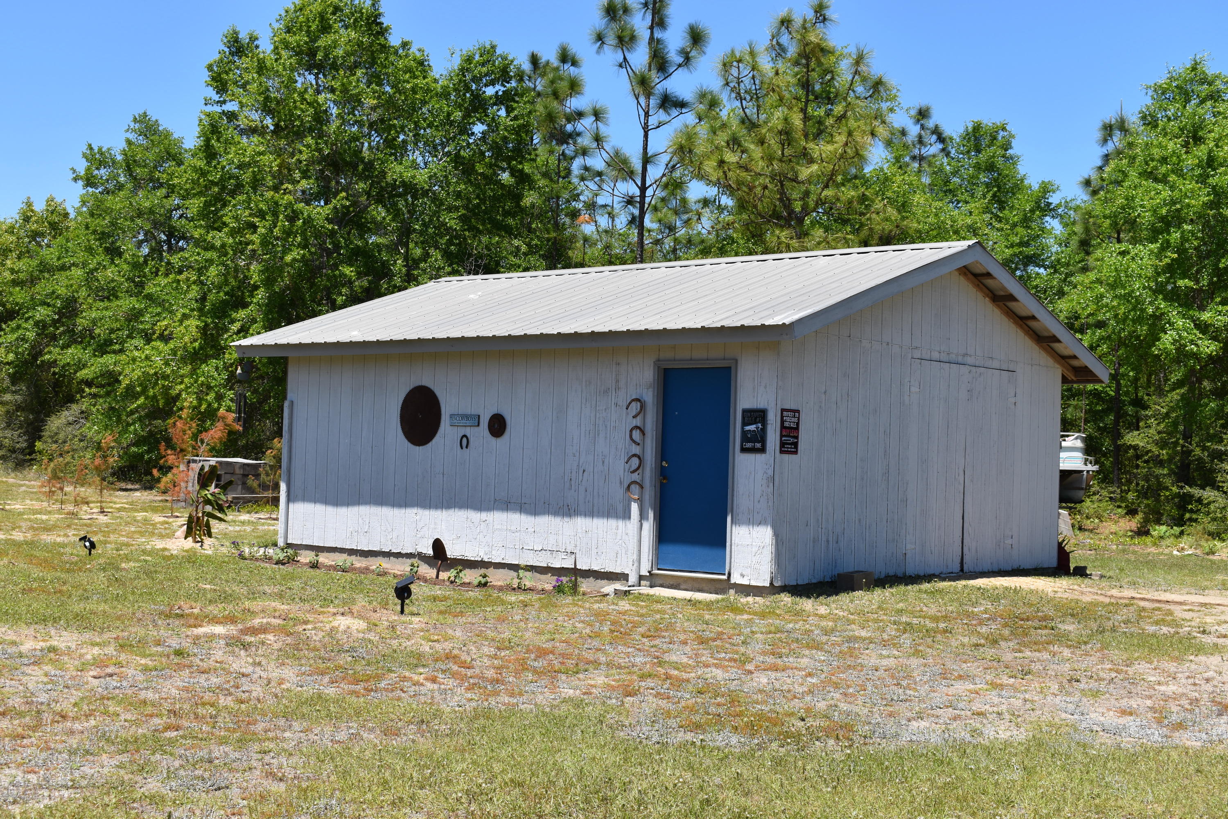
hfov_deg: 42.3
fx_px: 1586
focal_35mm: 46
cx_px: 614
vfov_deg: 28.9
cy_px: 410
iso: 100
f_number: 9
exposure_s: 1/320
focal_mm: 31
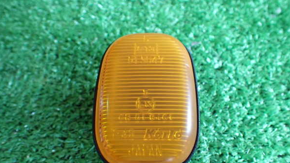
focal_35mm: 33
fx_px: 254
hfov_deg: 59.5
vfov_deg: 35.6
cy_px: 93
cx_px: 145
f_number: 2.3
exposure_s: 1/30
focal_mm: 5.4
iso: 800
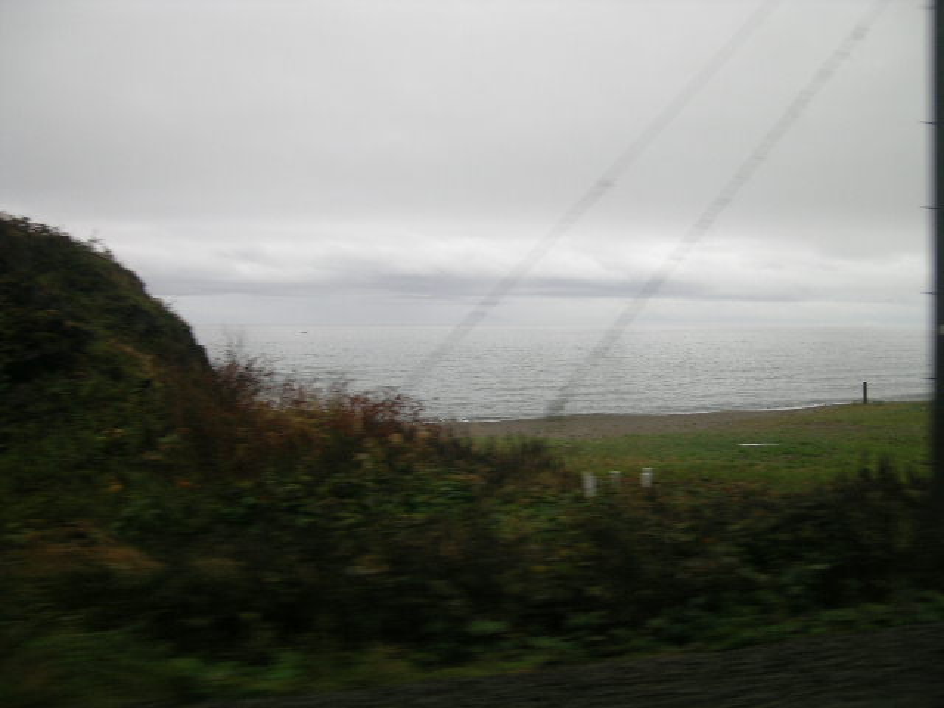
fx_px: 764
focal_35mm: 28
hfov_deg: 63.4
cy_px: 354
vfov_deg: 49.7
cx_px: 472
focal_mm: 5.8
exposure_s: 1/83.5
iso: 50
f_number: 3.1
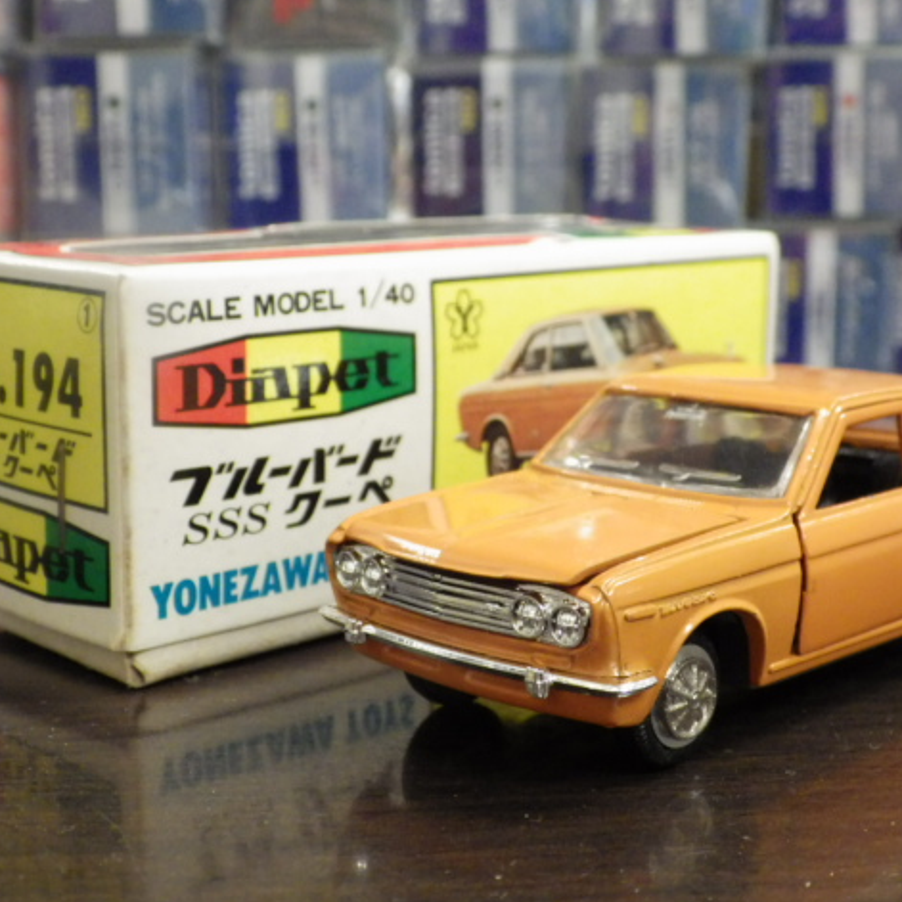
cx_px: 521
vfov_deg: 28.6
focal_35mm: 60
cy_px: 452
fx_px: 1769
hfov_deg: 28.6
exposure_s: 1/30
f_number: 3.8
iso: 800
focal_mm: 9
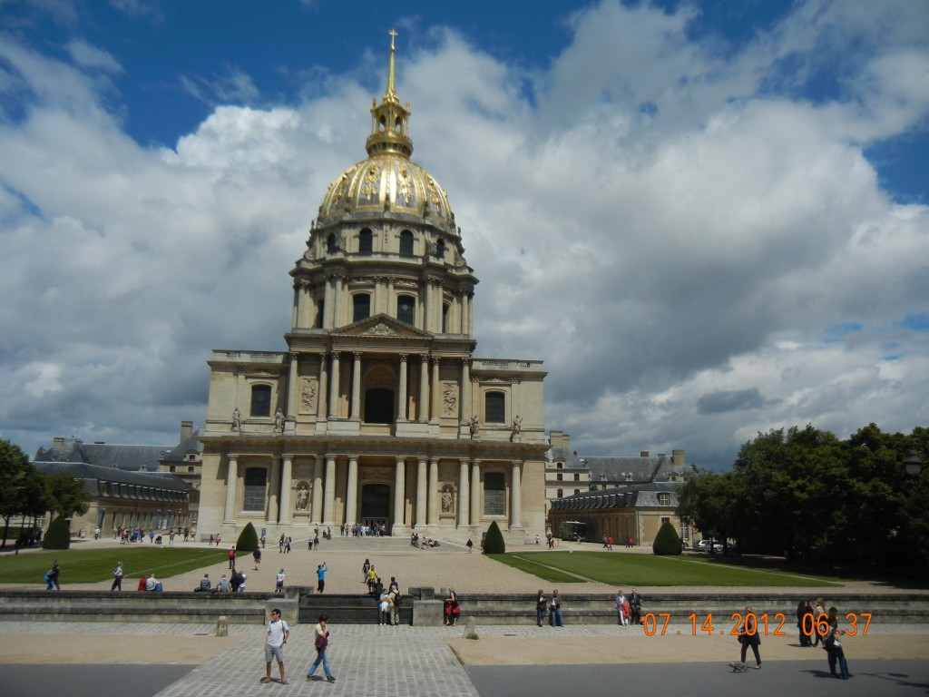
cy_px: 348
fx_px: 805
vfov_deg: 46.8
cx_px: 464
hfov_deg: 60.0
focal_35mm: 30
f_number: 7
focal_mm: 5.4
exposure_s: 1/1172
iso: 160
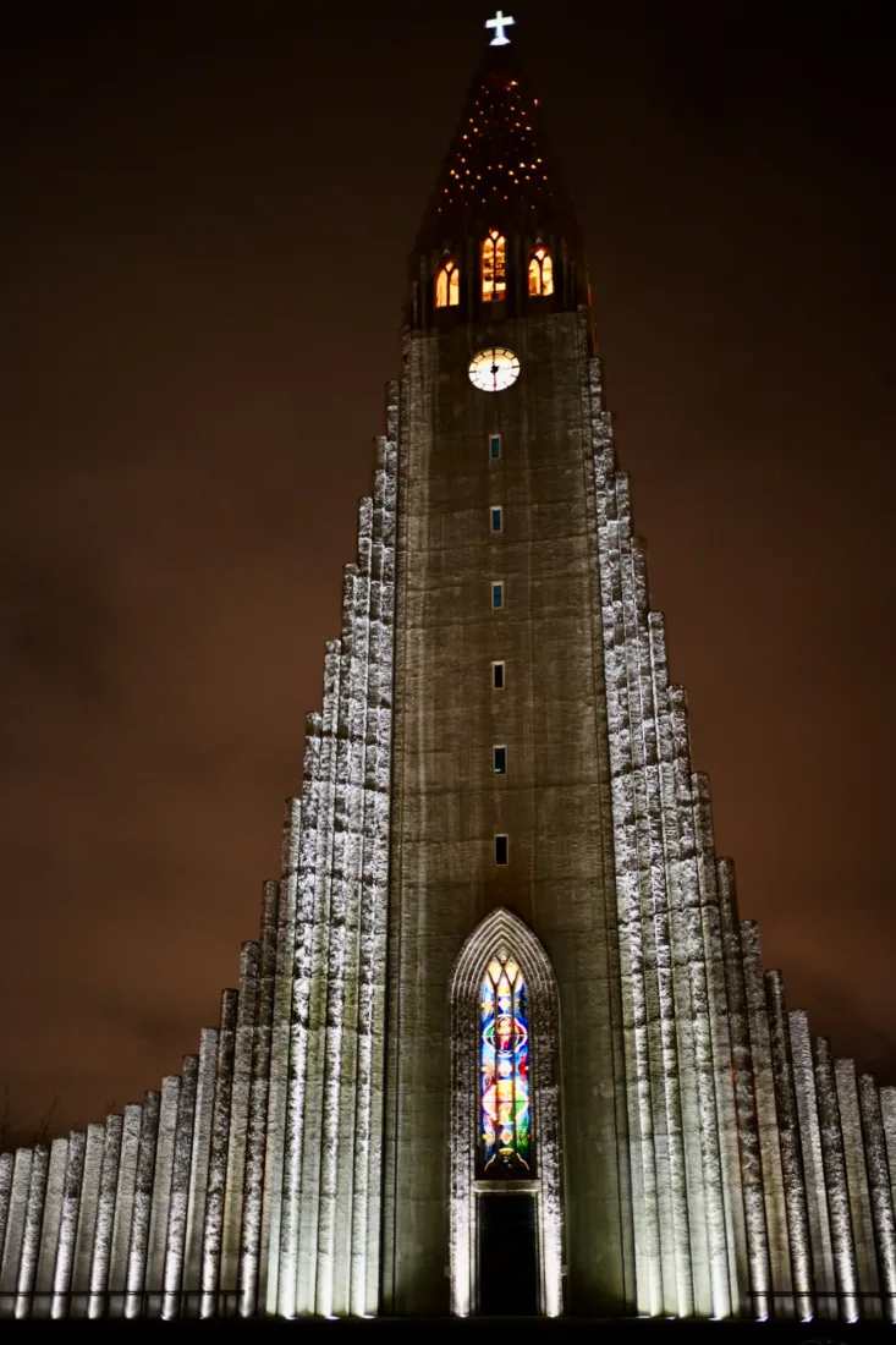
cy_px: 672
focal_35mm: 35
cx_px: 448
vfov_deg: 54.4
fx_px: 1307
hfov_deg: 37.8
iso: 1800
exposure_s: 1/40
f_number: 1.4
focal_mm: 35
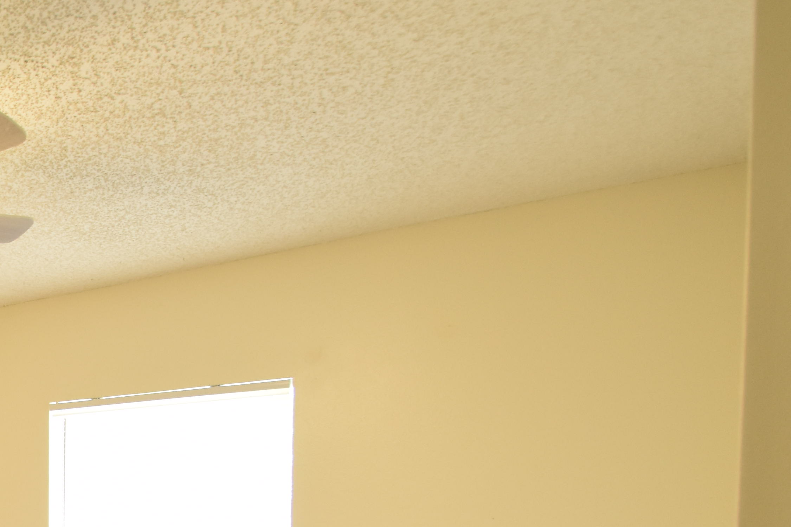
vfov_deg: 30.5
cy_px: 553
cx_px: -155
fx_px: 879
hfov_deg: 37.1
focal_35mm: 40
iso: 800
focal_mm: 10
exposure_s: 1/45
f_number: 3.5
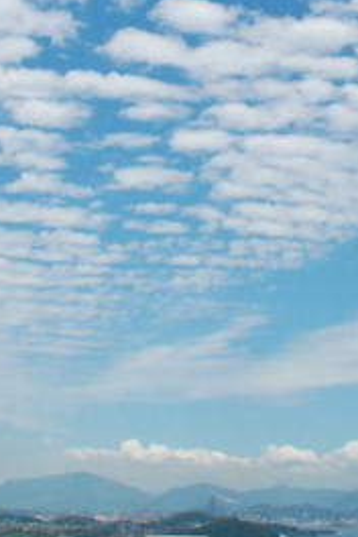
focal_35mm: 82
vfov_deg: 24.2
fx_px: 1223
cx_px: 228
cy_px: 73
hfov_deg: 16.6
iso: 1600
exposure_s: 1/1250
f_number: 18
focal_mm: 18
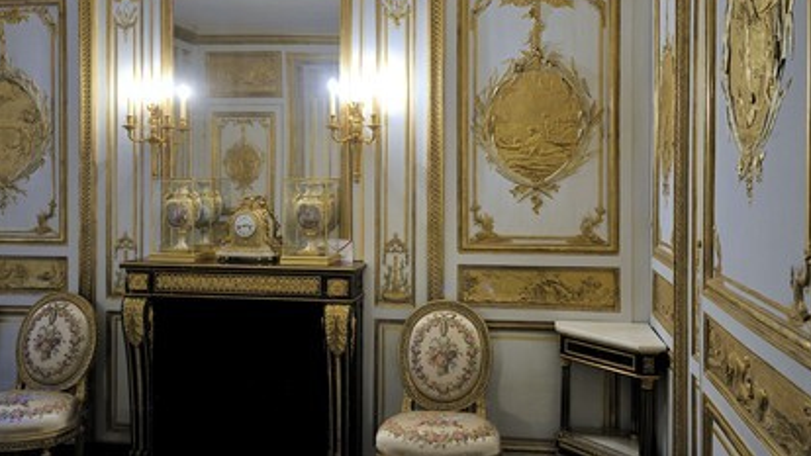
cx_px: 407
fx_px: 731
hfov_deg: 58.0
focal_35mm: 34
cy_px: 184
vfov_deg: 34.6
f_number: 8
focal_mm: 32
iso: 200
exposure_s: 6
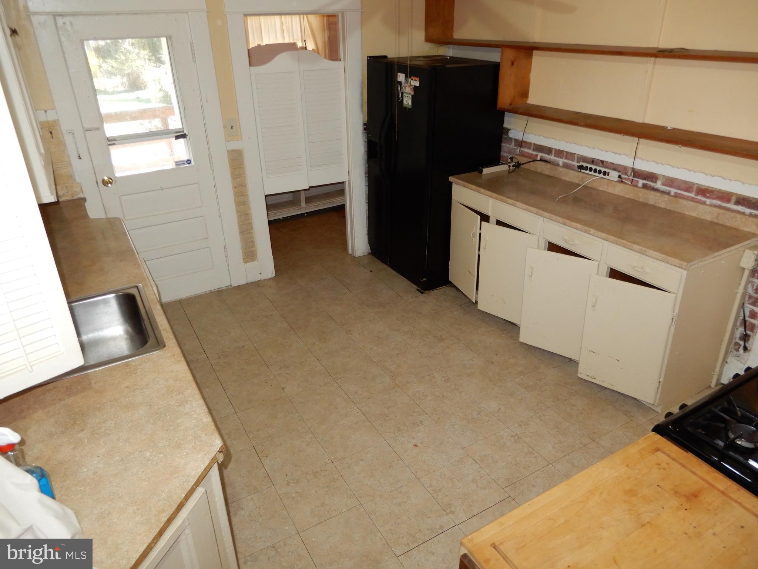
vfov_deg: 56.8
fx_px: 526
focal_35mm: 24
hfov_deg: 71.6
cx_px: 379
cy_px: 284
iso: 200
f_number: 3.4
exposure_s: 1/30
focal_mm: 4.3
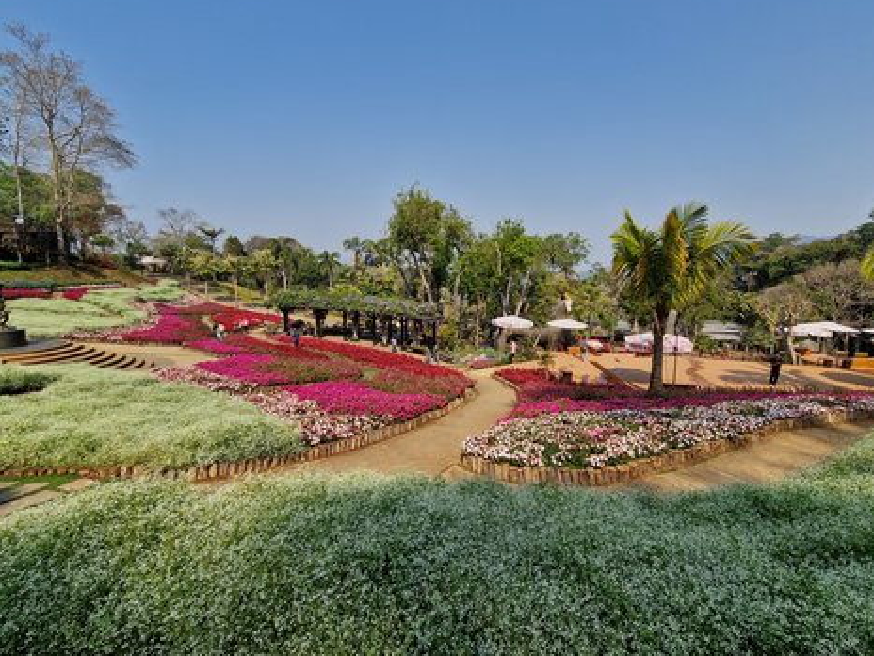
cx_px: 469
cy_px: 325
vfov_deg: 85.7
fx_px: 353
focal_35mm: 14
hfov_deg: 101.9
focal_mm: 2.2
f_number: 2.2
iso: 50
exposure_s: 1/3672
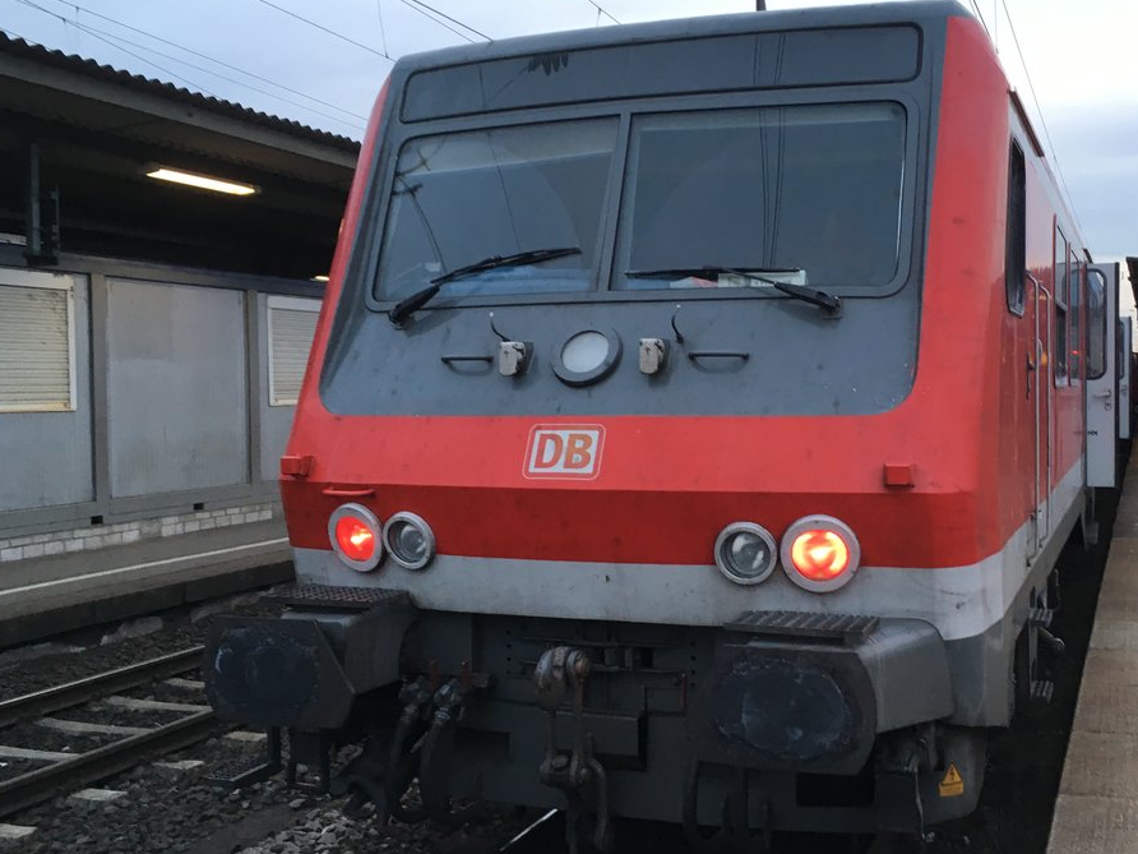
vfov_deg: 36.8
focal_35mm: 39
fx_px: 1282
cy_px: 415
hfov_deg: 47.4
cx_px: 708
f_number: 2.2
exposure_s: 1/33
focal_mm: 4.15
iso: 32
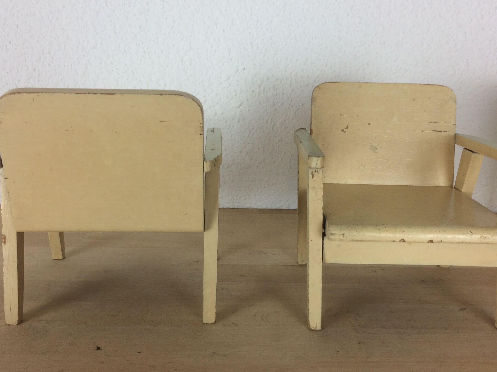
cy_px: 200
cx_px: 253
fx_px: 560
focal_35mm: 39
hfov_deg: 47.9
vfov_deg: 36.8
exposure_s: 1/50
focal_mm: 4.15
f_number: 2.2
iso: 32
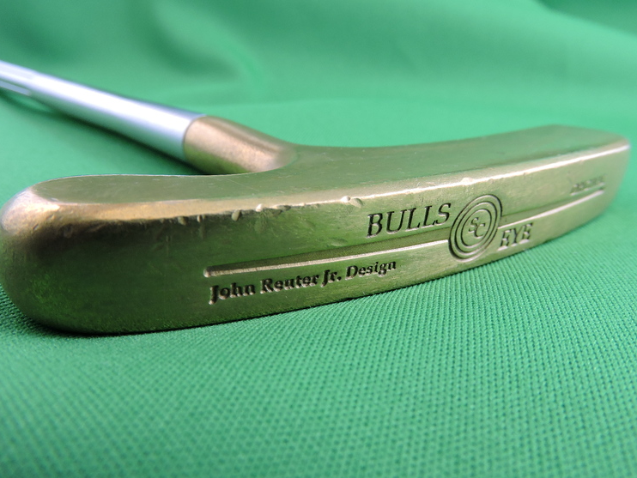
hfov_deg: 69.4
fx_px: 460
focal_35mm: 25
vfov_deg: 54.9
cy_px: 235
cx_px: 322
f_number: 3.3
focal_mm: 4.3
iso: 180
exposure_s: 1/30
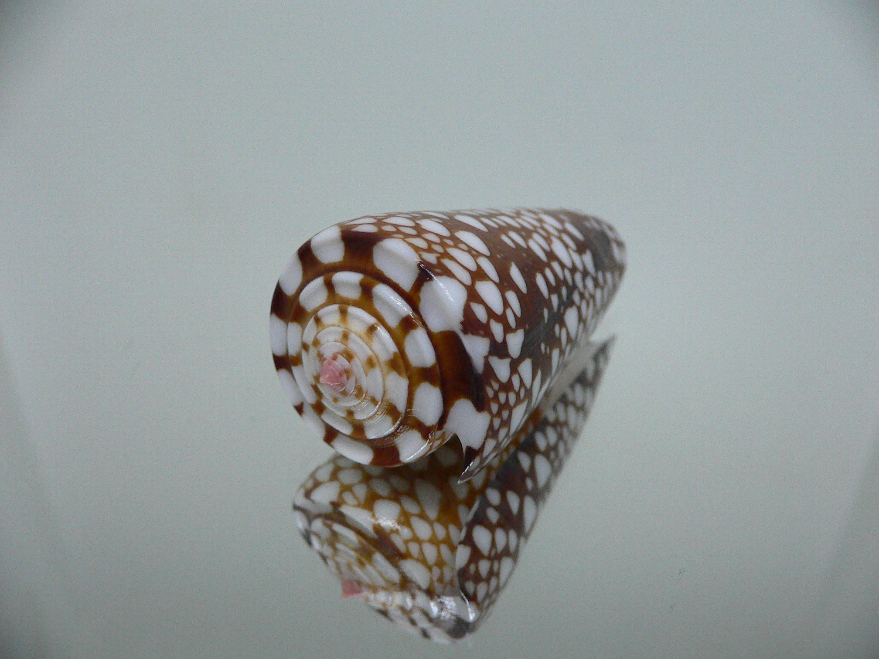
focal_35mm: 35
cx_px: 440
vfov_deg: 40.7
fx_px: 889
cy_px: 330
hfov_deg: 52.6
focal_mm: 4.6
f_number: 2.8
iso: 200
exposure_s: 1/60
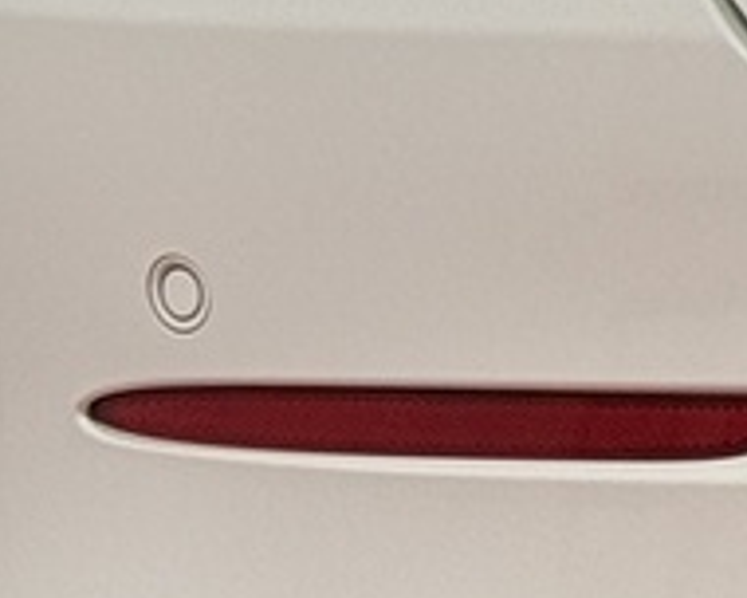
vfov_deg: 4.3
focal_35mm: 355
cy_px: -161
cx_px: 2233
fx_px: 7848
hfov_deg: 5.2
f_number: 1.78
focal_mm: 6.76
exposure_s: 1/120
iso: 64
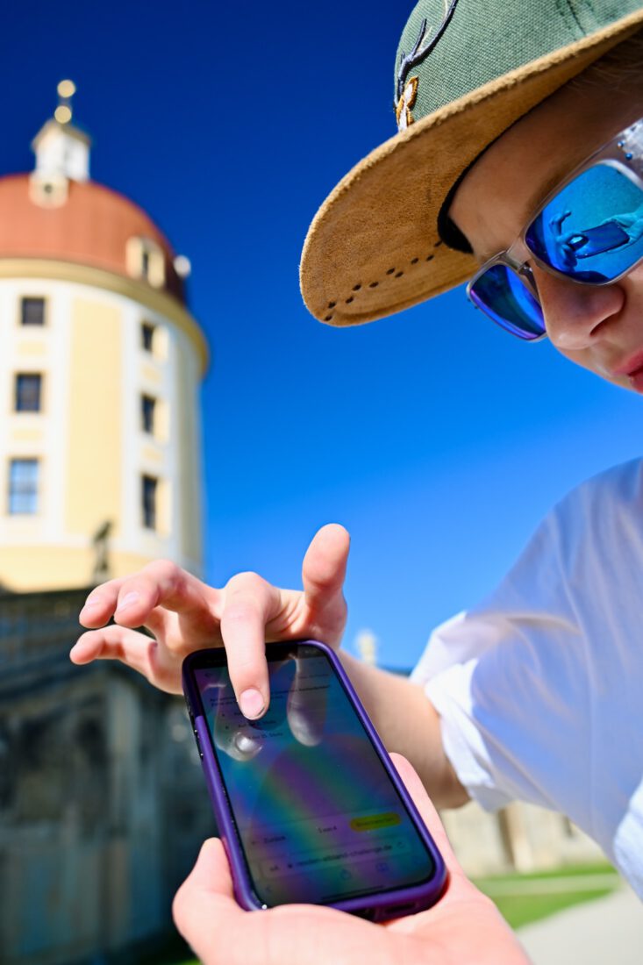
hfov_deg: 42.9
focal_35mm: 30
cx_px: 322
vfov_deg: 61.1
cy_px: 482
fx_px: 817
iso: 200
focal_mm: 30.5
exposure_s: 1/640
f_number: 4.5
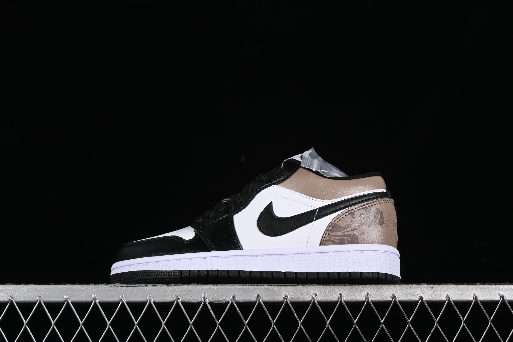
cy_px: 171
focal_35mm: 72
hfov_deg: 28.1
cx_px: 256
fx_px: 1026
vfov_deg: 18.9
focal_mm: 48
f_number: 7.1
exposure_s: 1/160
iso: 160
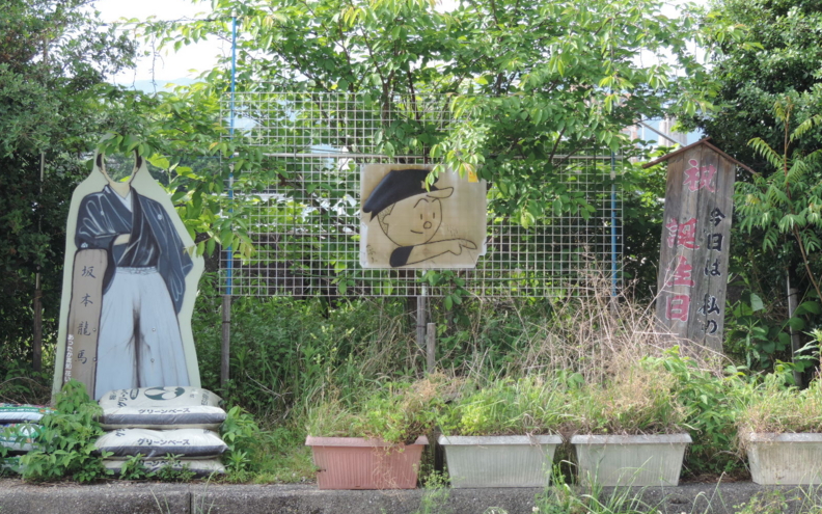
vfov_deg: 14.4
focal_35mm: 91
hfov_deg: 22.8
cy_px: 260
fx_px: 2039
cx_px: 409
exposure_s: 1/160
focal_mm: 15.1
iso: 80
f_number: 4
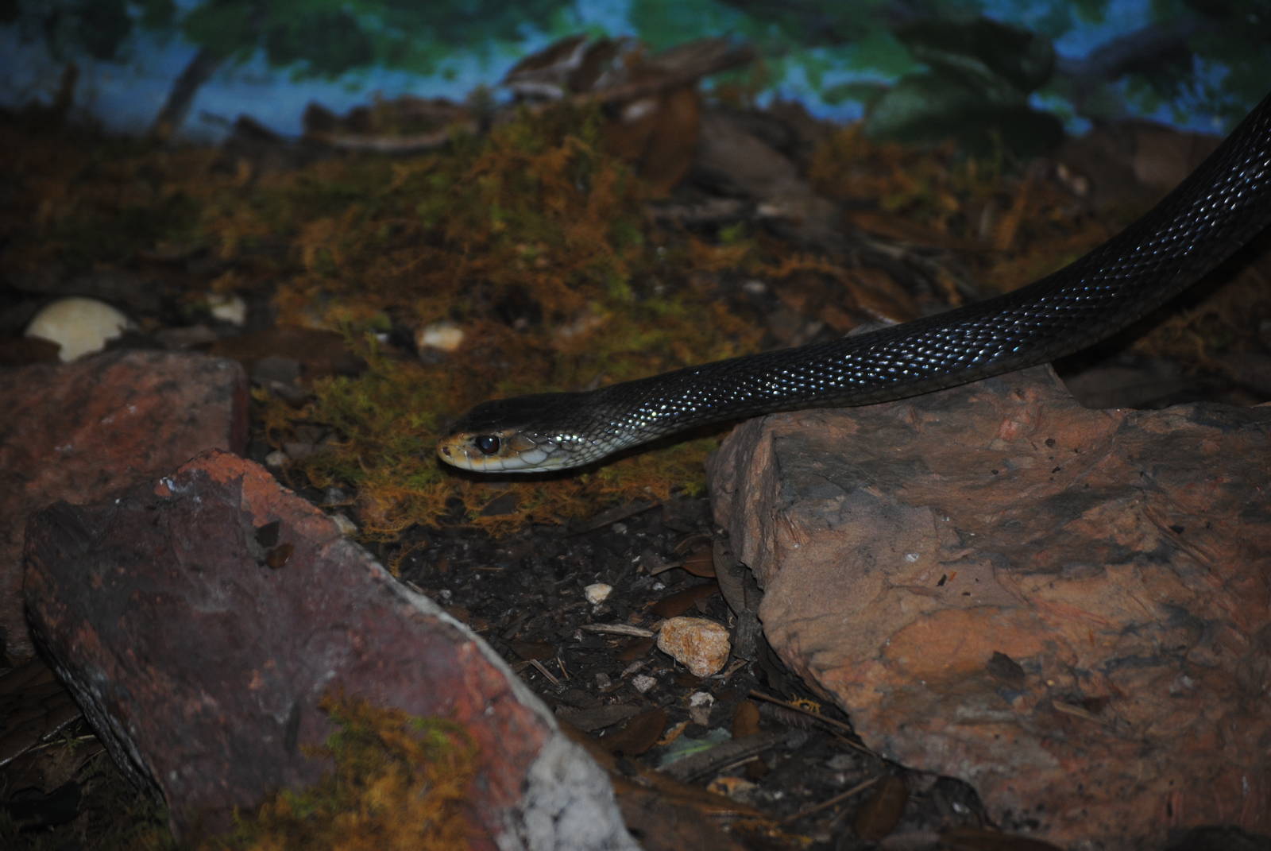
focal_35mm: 129
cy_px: 426
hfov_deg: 15.9
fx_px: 4560
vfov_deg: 10.7
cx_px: 636
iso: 200
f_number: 4.2
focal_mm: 86
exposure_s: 1/60
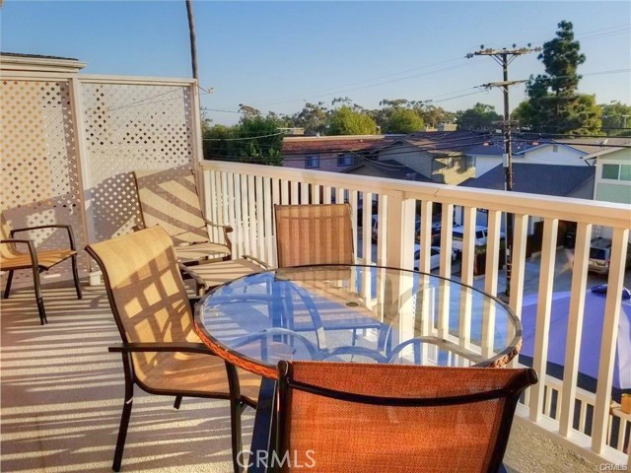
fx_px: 474
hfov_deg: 67.3
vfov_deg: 53.1
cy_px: 236
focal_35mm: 26
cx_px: 316
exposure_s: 1/1420
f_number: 1.7
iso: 50
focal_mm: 4.2
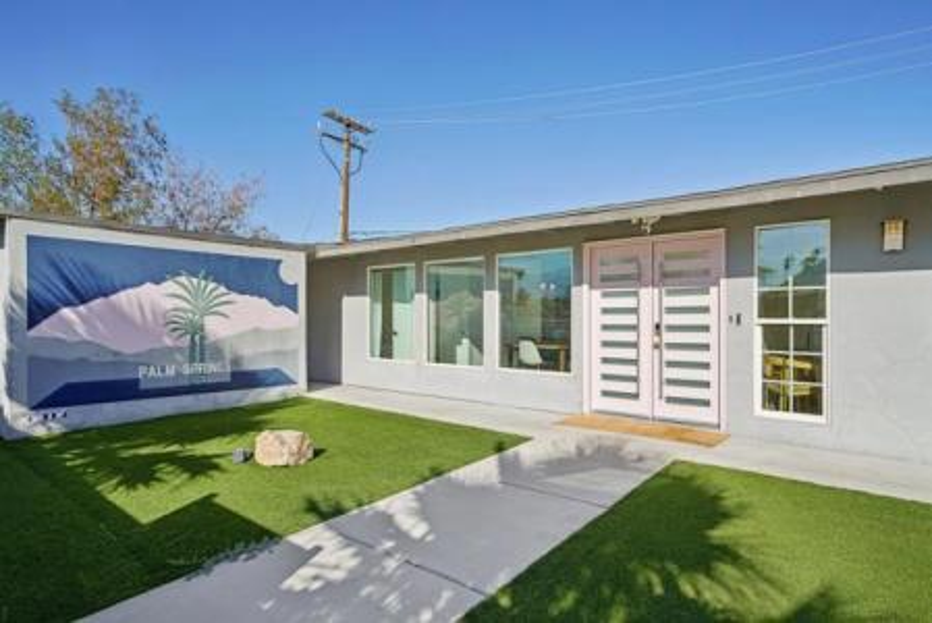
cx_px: 466
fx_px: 492
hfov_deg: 86.9
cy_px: 312
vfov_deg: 64.6
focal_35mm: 19
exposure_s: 1/500
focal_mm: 19
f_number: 8
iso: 100
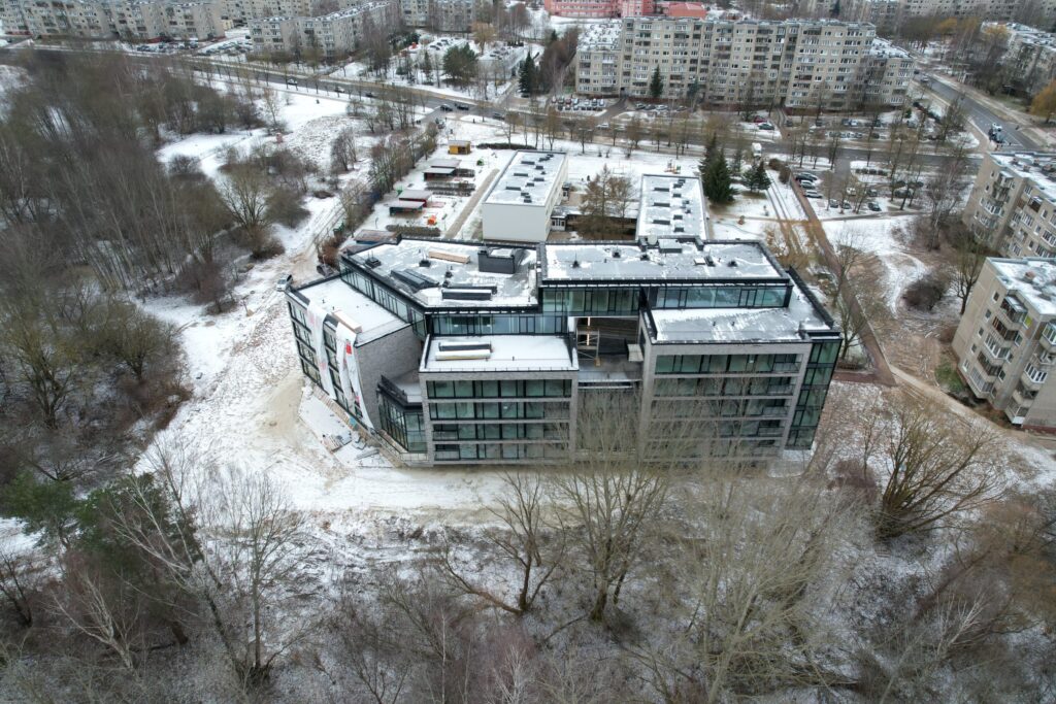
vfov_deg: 57.2
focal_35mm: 22
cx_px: 528
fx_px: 645
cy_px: 352
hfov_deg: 78.6
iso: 100
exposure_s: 1/160
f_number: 2.8
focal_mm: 8.38
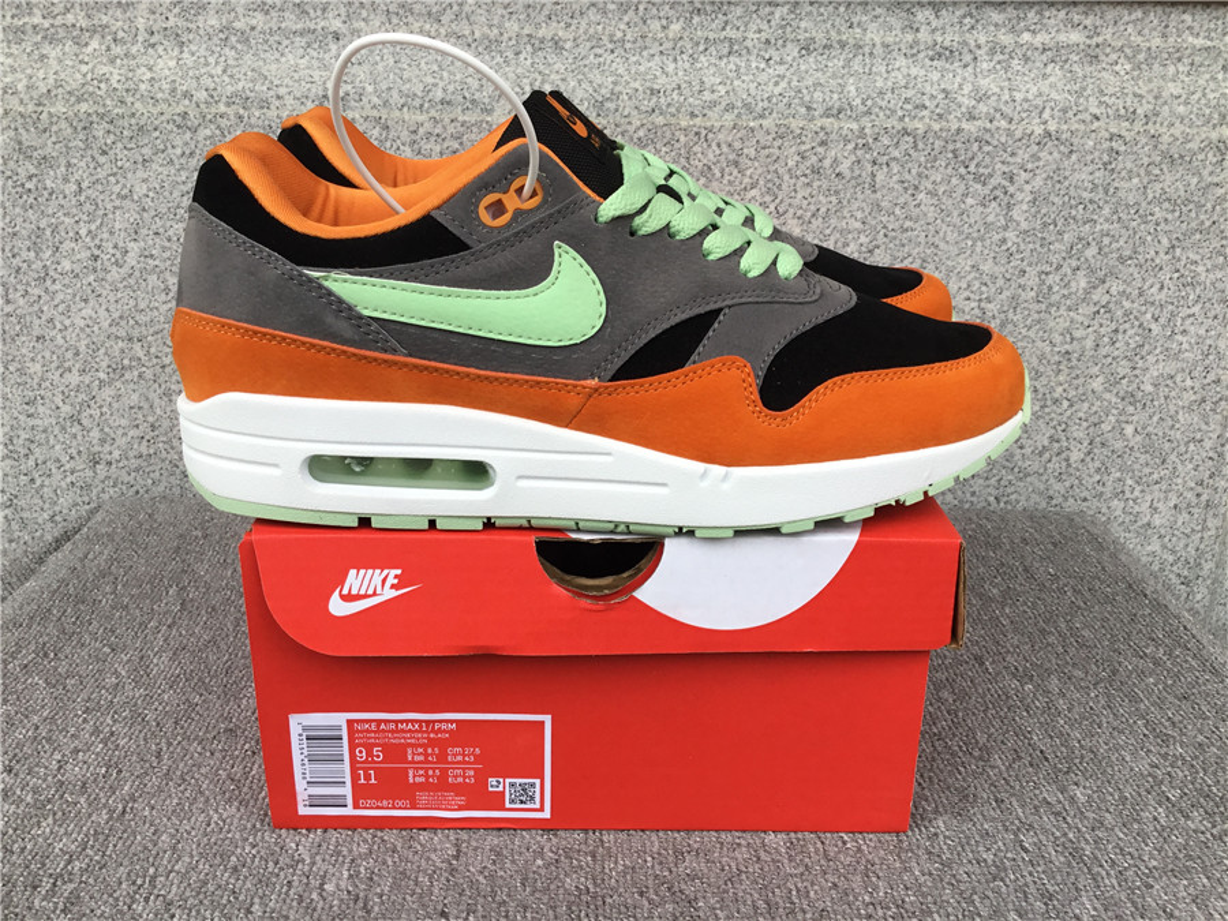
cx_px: 614
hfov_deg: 58.4
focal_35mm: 31
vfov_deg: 45.4
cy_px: 460
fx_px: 1100
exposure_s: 1/100
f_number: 2.4
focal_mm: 3.3
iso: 25
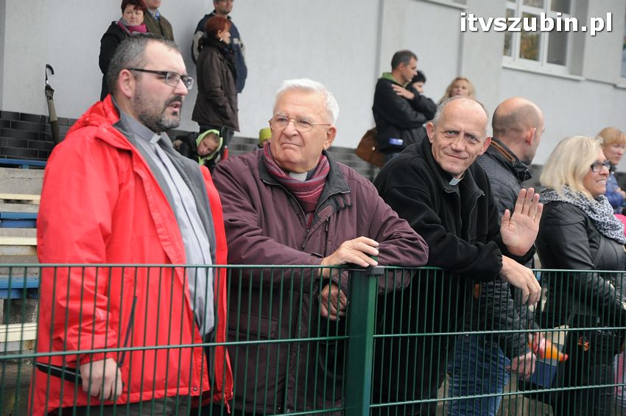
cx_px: 313
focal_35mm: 112
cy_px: 208
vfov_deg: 12.2
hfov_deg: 18.2
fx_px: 1954
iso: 1000
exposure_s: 1/80
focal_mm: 75
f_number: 5.3
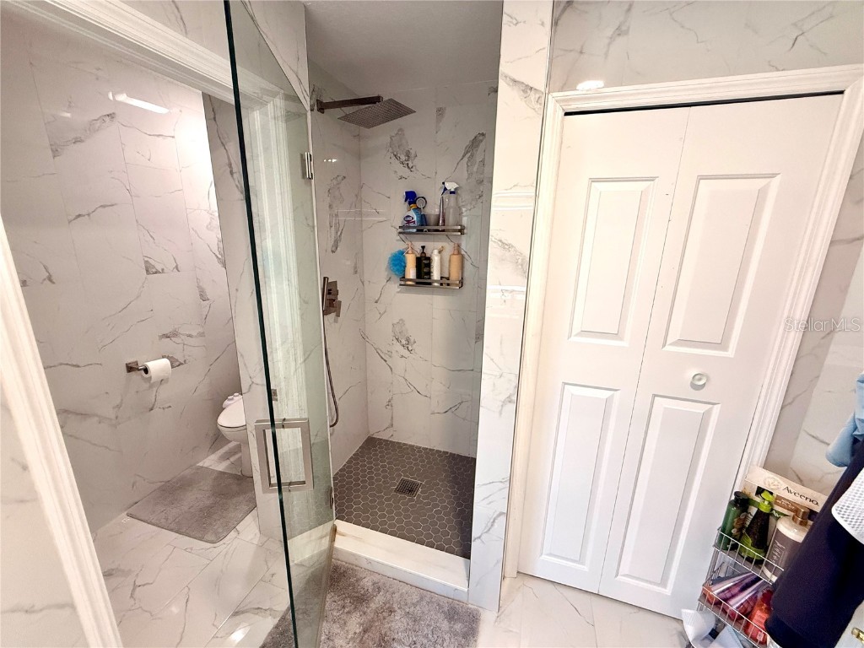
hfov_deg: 102.1
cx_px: 432
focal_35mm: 14
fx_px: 349
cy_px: 324
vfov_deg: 85.7
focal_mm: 2.22
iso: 250
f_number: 2.2
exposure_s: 1/120
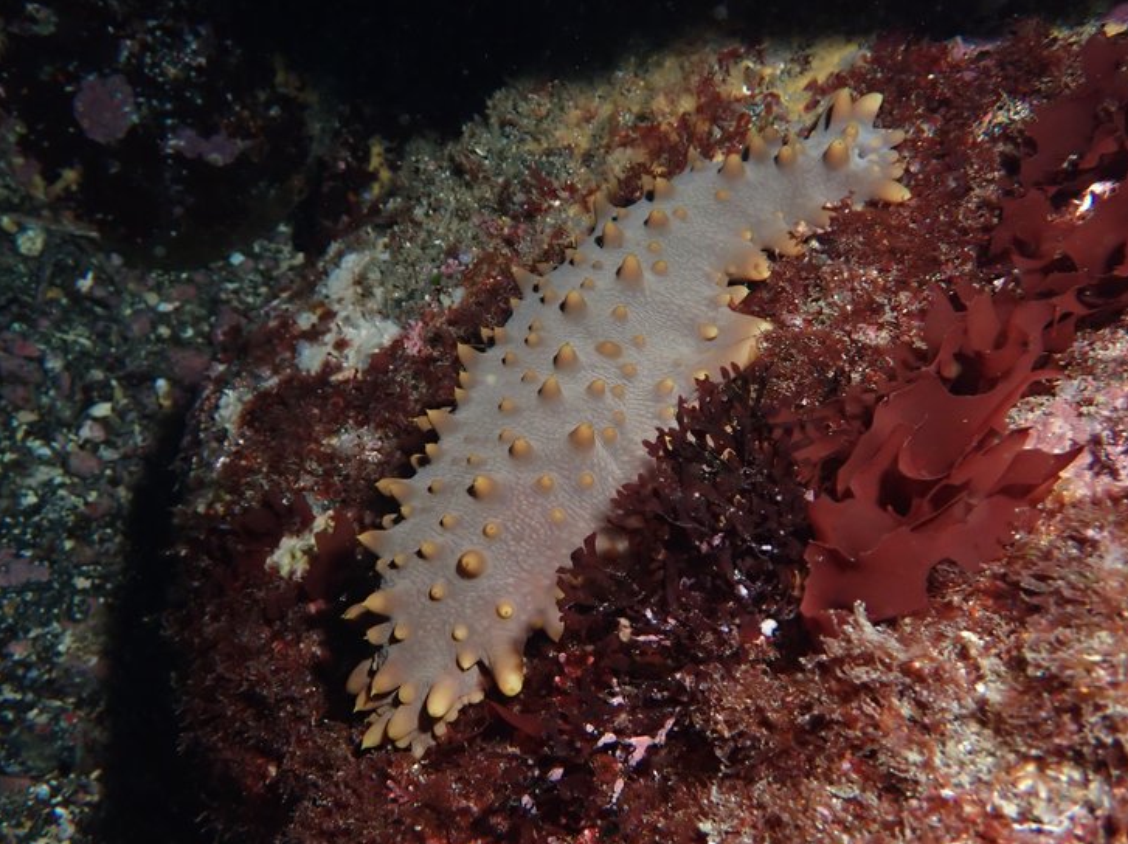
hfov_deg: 46.8
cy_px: 407
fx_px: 1302
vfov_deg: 35.9
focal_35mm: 40
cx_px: 541
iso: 400
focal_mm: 6.83
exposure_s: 1/200
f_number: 10
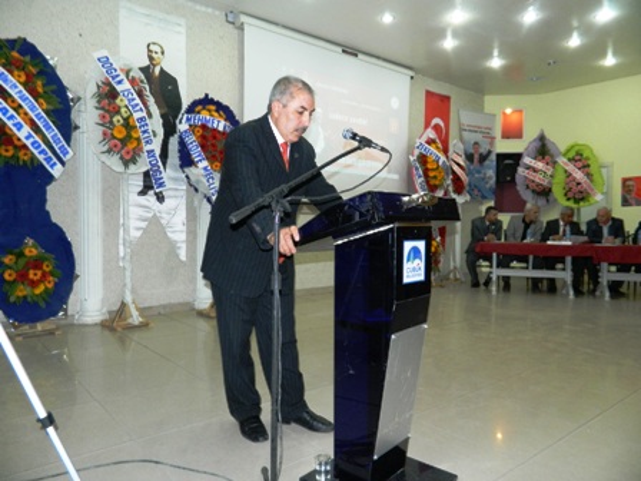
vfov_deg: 54.9
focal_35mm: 25
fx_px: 463
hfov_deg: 69.4
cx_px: 320
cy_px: 240
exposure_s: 1/30
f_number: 3.1
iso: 220
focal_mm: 4.5
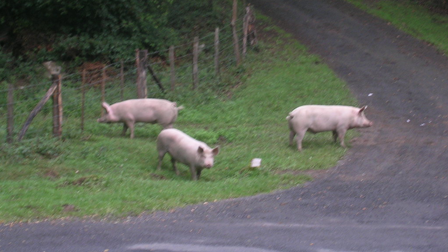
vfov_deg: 10.5
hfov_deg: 18.6
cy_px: 84
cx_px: 224
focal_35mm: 115
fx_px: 1366
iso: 58
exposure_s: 1/30
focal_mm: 16.2
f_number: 4.9
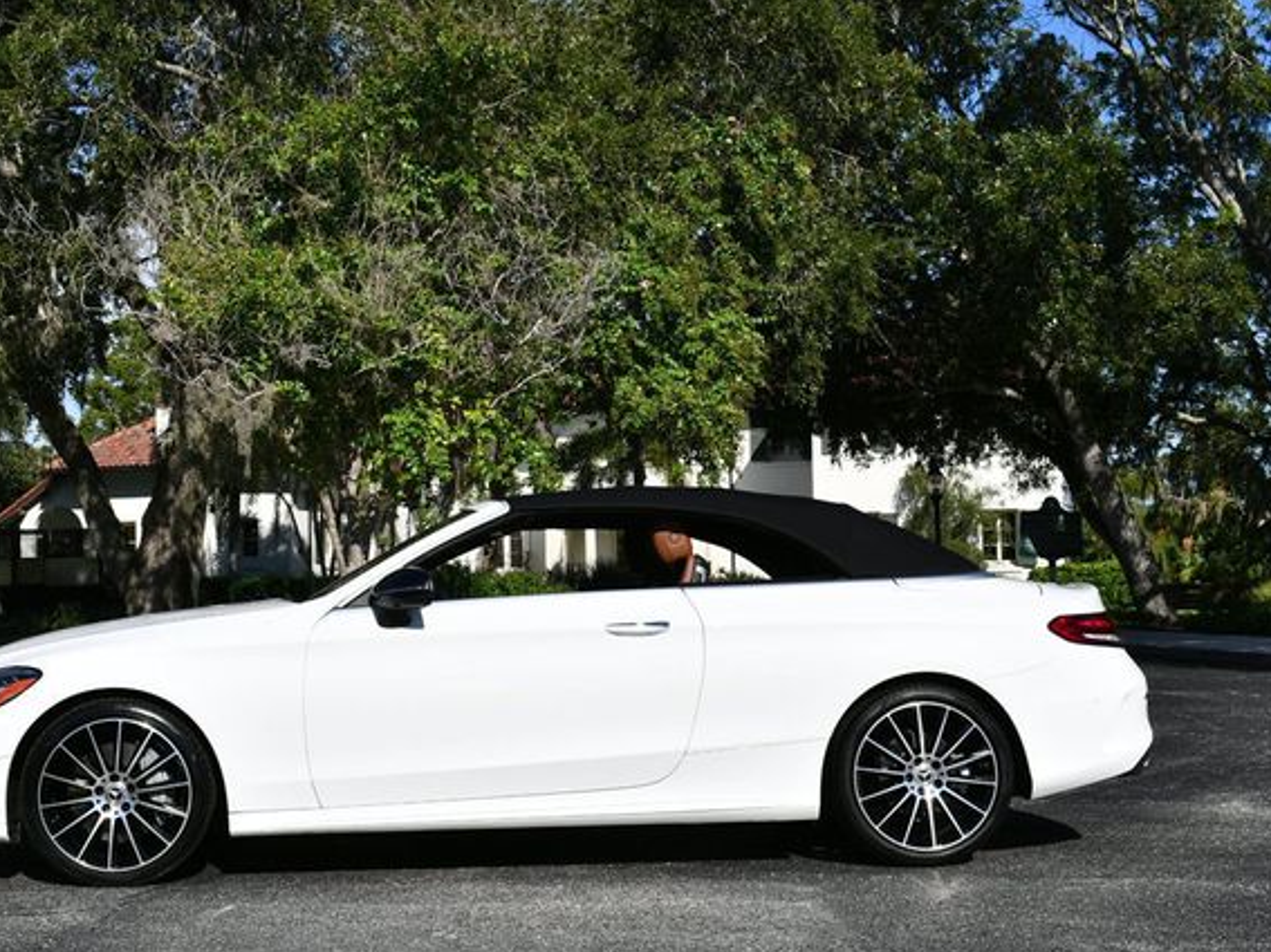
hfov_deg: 38.1
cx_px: 565
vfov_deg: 29.1
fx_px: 1835
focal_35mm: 50
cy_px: 477
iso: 100
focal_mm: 23
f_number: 9
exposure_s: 1/320
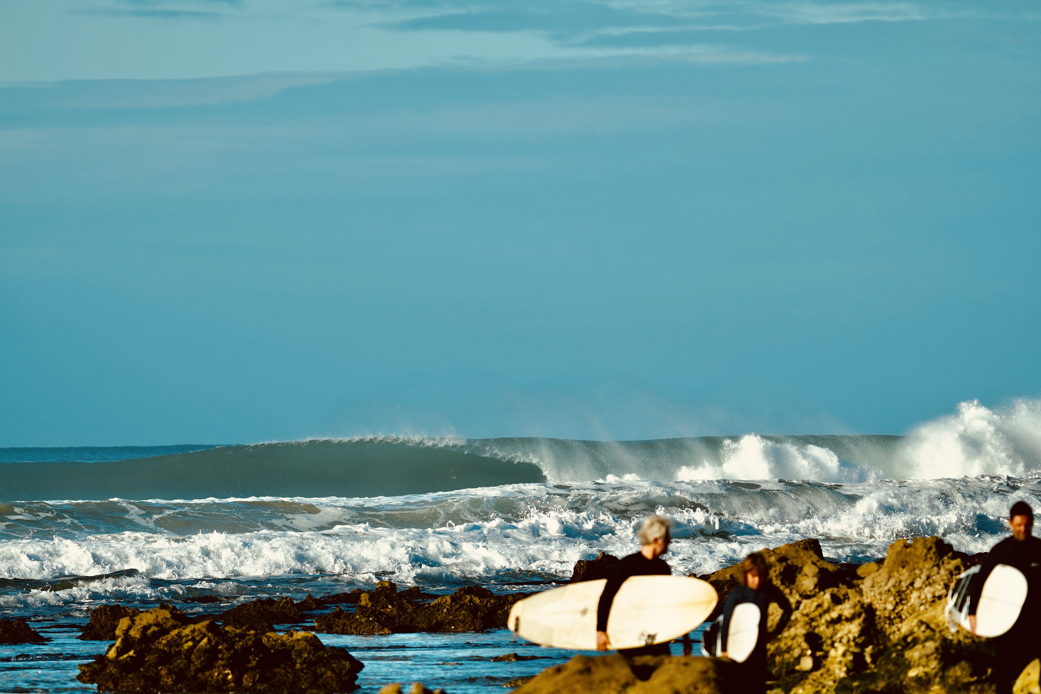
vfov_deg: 3.3
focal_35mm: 415
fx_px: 11999
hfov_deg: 5.0
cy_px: 347
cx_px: 520
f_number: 5.6
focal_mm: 277
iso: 160
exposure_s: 1/640
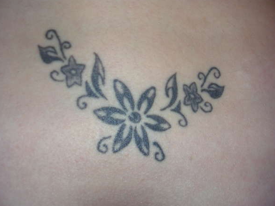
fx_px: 310
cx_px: 136
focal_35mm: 39
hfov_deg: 47.9
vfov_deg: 36.8
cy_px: 103
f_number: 2.8
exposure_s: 1/60.1
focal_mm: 5.8
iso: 50
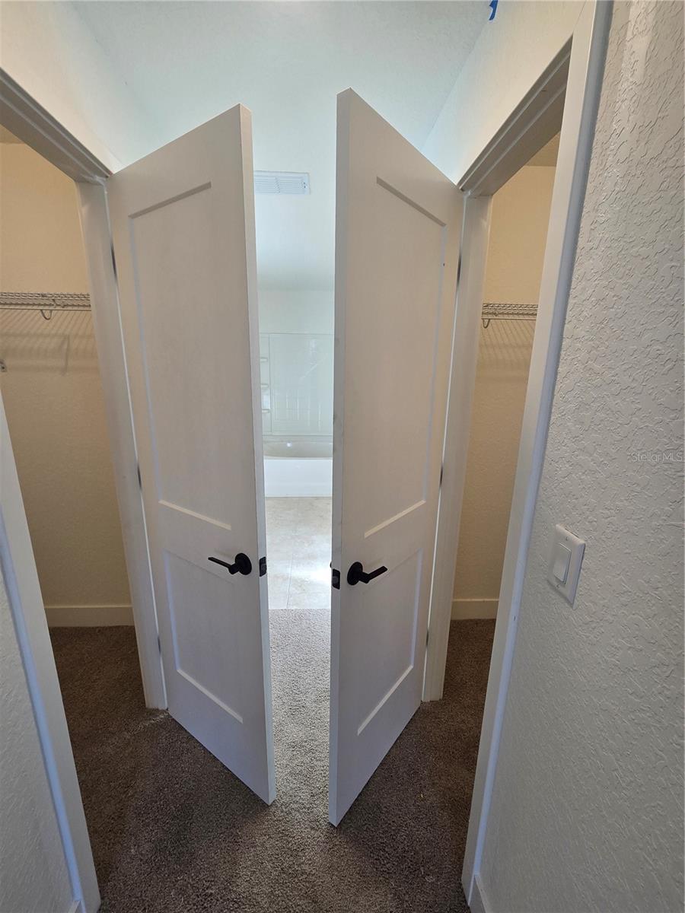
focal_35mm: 13
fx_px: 343
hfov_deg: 89.9
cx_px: 342
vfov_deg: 106.2
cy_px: 456
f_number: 2.2
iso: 80
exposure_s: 1/60
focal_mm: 2.2
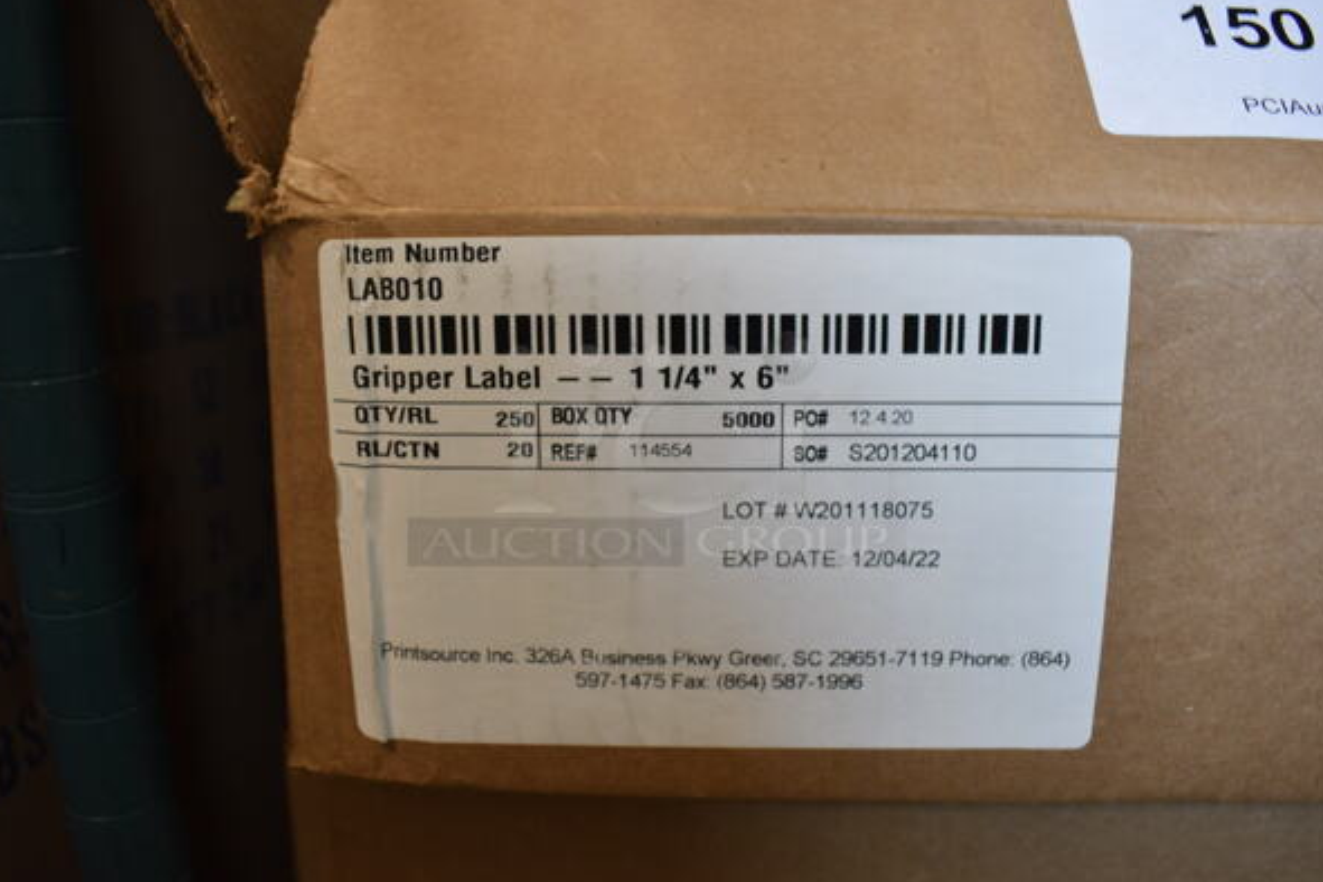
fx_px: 1139
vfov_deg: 42.3
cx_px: 658
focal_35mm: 31
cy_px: 448
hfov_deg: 60.3
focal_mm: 20
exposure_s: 1/60
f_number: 5.6
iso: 720
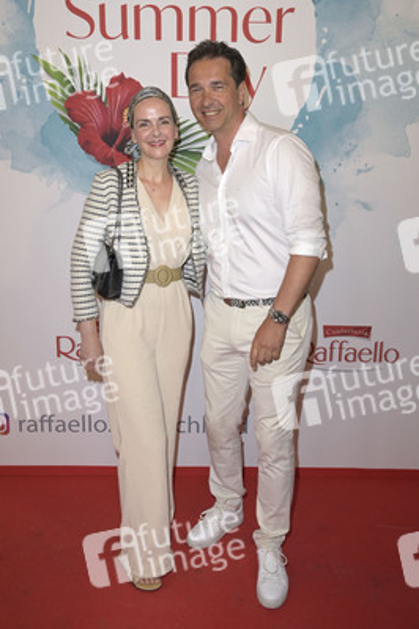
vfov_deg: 54.5
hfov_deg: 37.8
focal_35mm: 35
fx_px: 612
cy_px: 314
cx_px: 210
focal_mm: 35
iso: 640
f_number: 5.6
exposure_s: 1/250
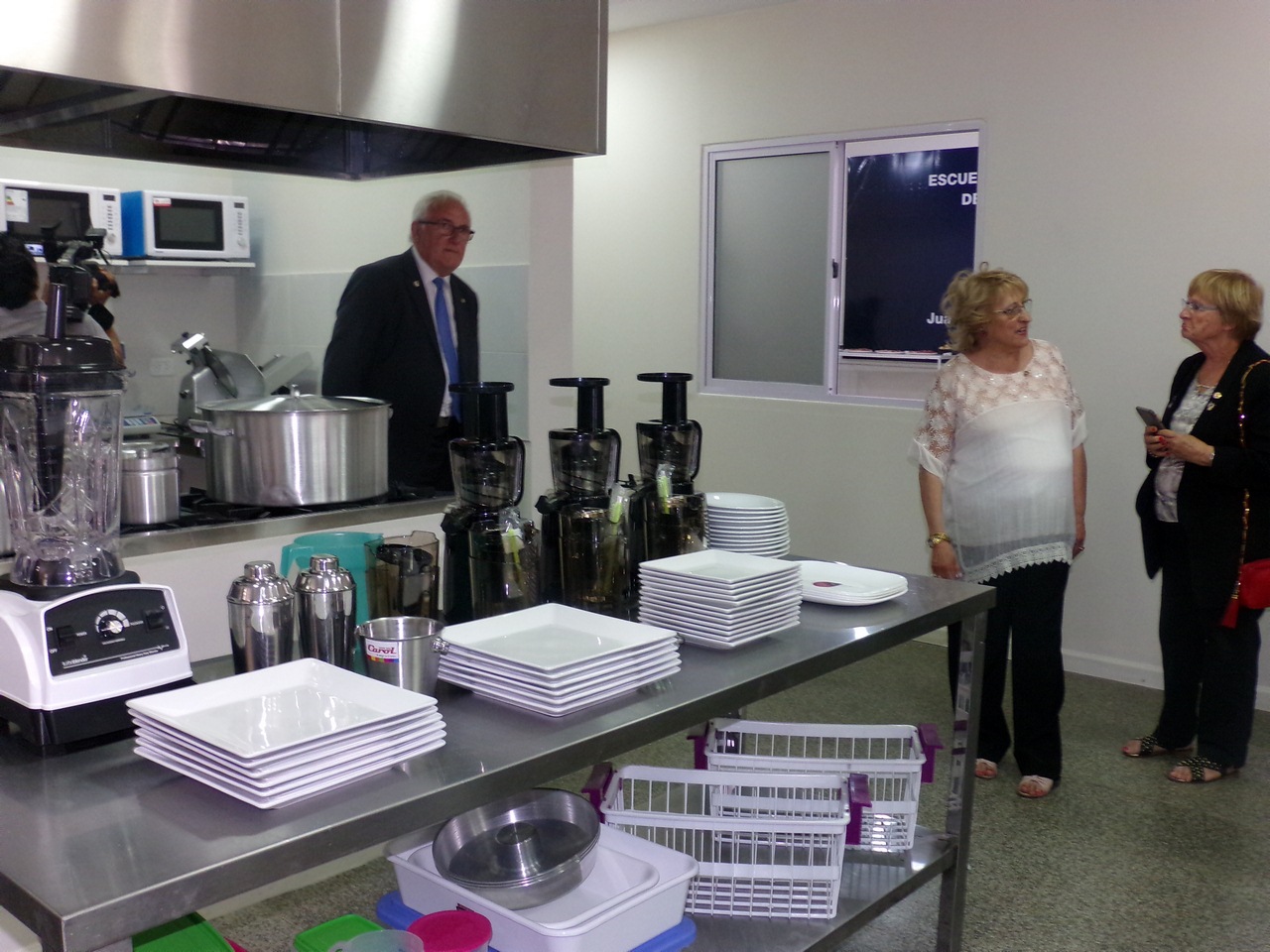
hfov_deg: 55.4
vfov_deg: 42.9
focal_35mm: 33
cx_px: 635
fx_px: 1211
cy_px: 476
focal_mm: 5.9
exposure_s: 1/34
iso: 200
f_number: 3.4
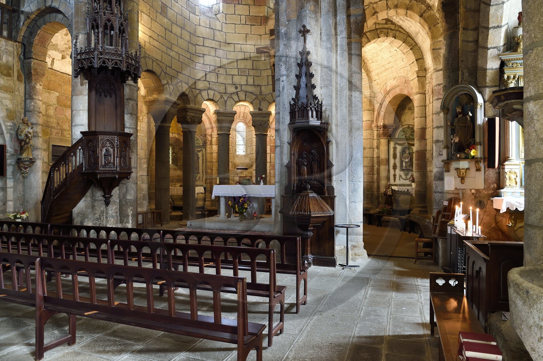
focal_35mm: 24
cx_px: 272
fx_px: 362
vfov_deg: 53.1
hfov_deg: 73.8
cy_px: 180
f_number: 6.3
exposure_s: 1/10
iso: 1600
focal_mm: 24
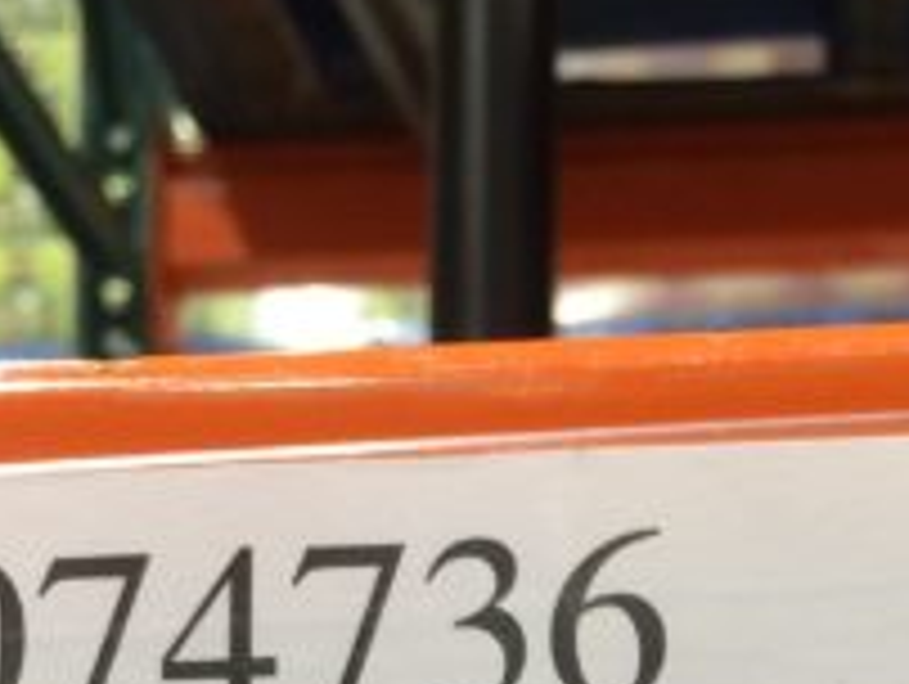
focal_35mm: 110
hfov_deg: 17.4
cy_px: 1256
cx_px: 922
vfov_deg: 12.3
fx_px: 2892
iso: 80
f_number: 2.2
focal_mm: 4.15
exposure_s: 1/30
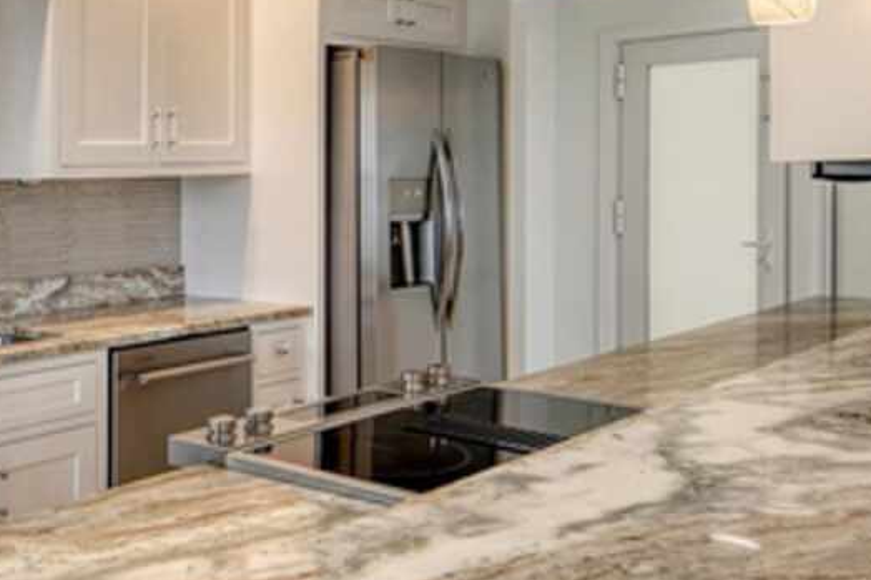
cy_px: 184
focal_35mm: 44
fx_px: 1064
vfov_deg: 30.2
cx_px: 148
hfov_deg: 42.1
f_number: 7.1
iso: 640
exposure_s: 1/800
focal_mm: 12
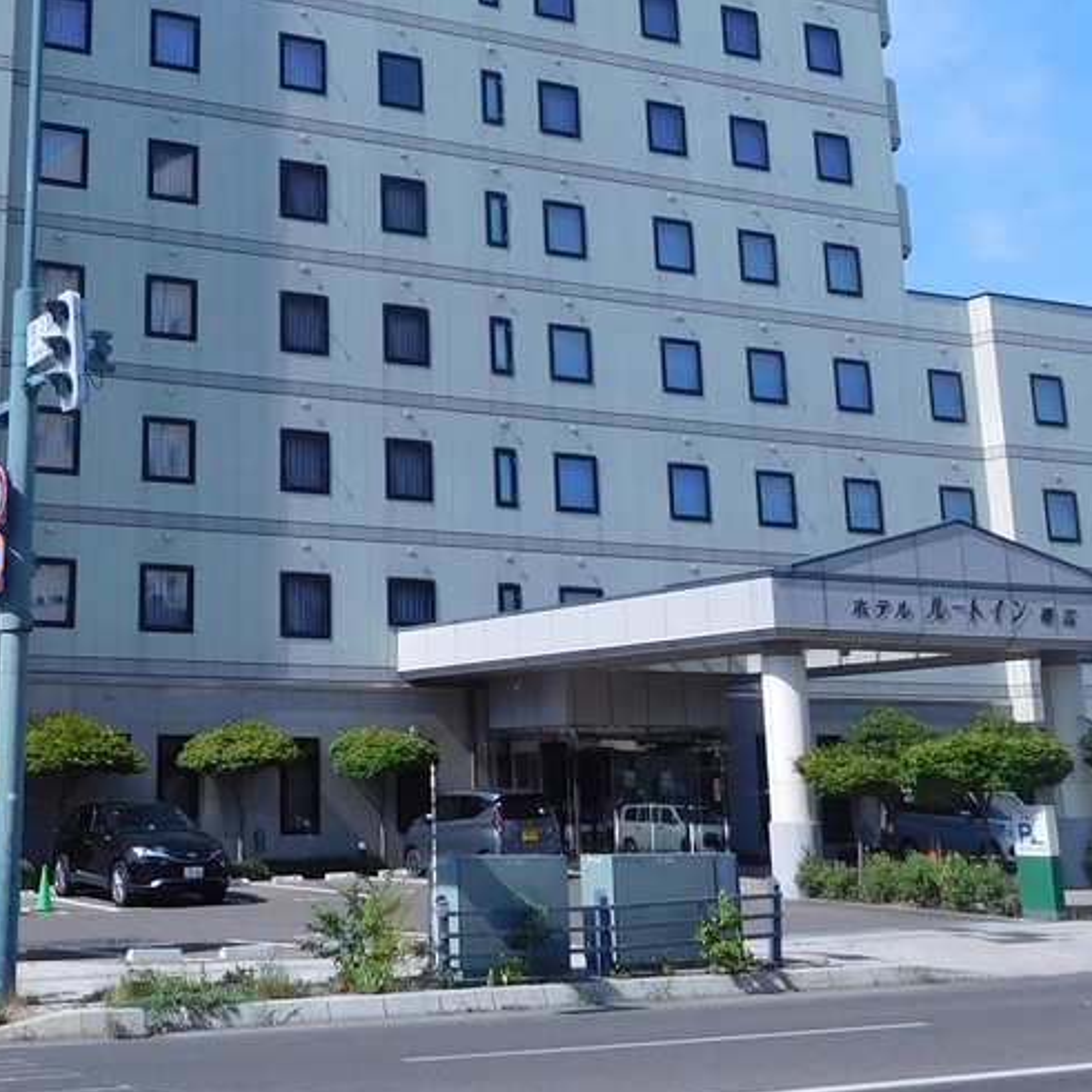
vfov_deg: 30.6
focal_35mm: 54
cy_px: 178
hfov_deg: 31.1
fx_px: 1927
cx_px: 276
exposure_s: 1/1250
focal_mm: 4.5
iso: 125
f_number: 3.4
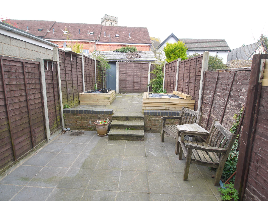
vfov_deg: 71.6
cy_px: 100
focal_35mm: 18
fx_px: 139
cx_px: 134
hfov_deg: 87.8
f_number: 5
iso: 100
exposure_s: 1/125
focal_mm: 9
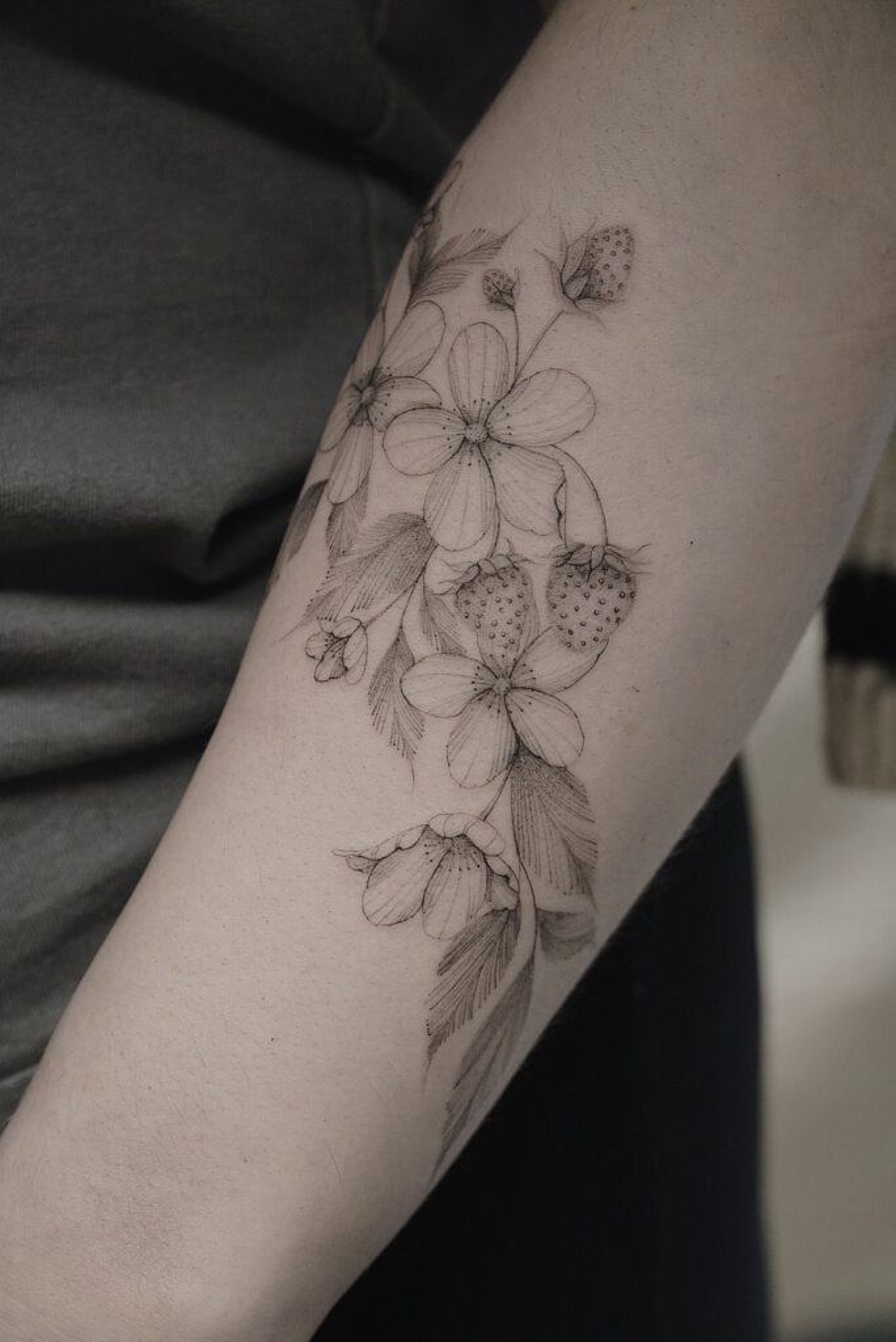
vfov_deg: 18.4
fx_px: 4138
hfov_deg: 12.4
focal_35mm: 111
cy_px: 671
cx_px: 448
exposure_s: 1/160
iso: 1250
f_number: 4
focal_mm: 74
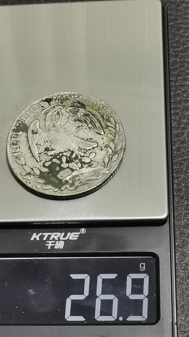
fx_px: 811
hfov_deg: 13.3
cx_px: 67
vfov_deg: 23.4
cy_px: 169
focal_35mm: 91
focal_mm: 5.58
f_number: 1.8
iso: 125
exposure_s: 1/100
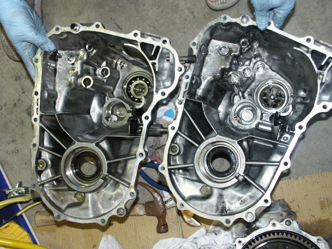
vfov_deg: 32.2
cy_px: 124
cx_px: 166
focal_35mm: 45
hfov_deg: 42.1
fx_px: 432
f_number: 3.5
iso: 200
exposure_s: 1/45
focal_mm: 11.57
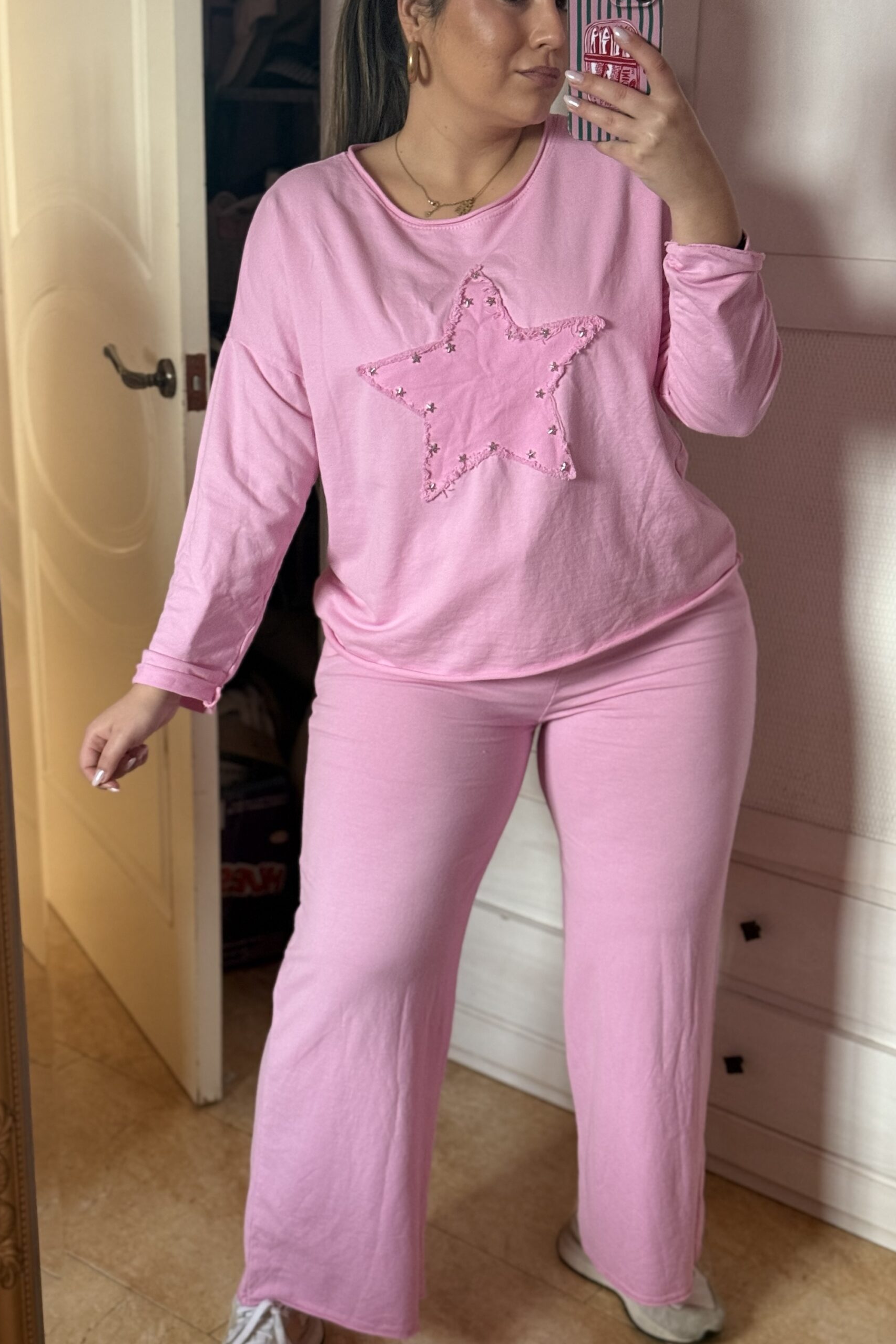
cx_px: 416
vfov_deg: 39.6
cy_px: 671
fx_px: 1867
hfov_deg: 27.0
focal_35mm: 50
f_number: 1.78
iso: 250
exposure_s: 1/52
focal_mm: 6.76
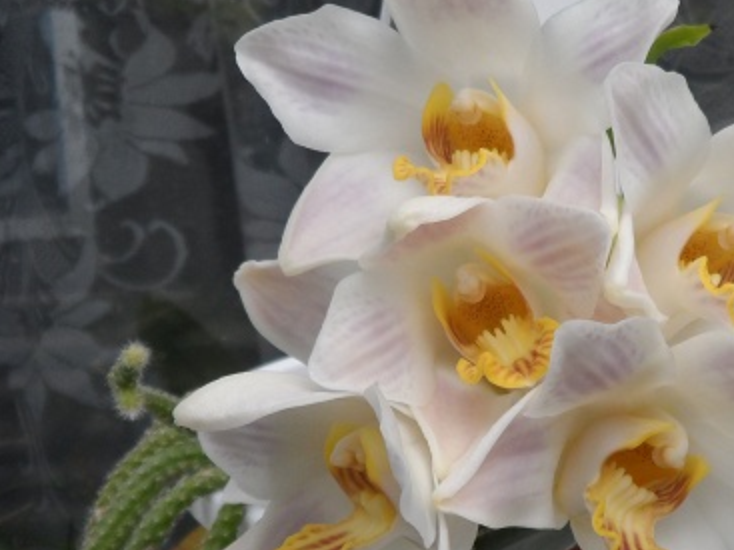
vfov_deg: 24.0
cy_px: 332
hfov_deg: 31.3
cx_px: 530
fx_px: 1293
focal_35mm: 61
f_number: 3.1
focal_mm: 4.9
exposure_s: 1/500
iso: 80
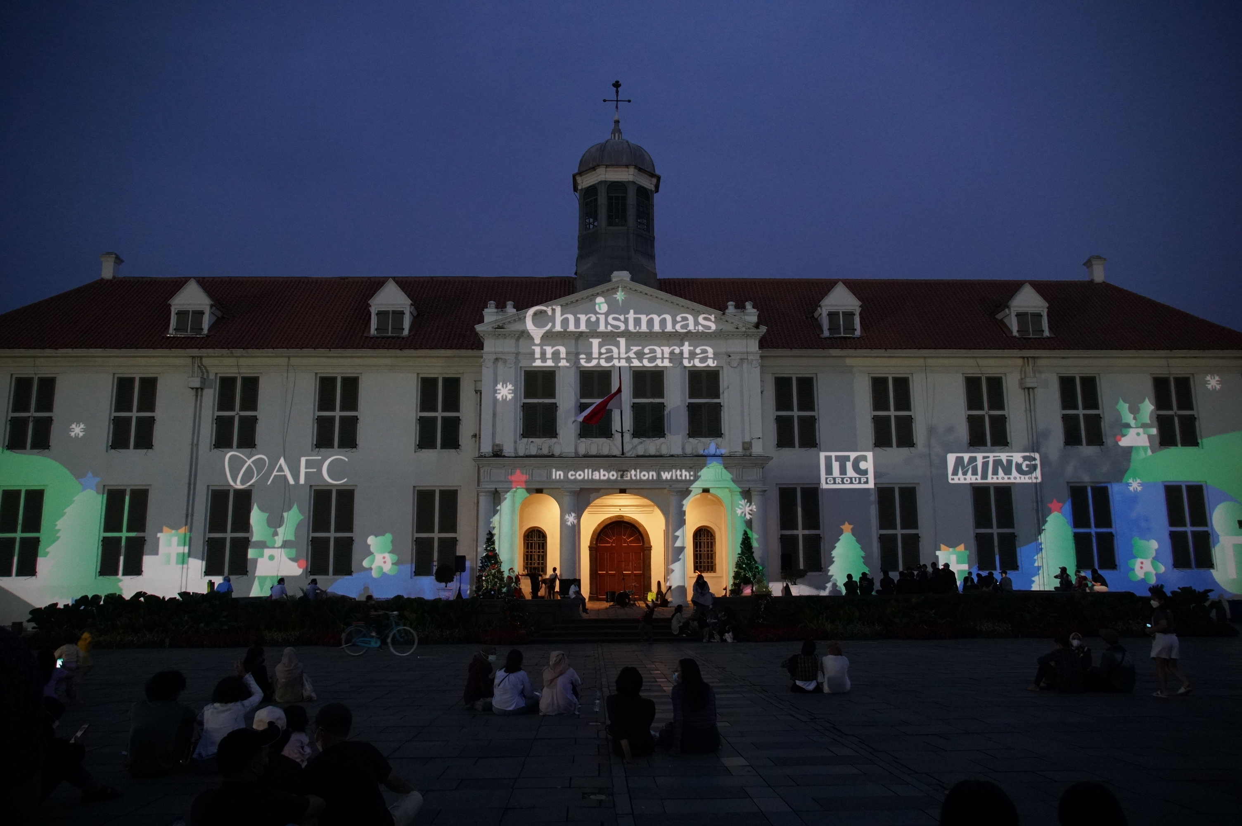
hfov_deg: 67.4
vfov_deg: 47.8
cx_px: 621
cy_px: 413
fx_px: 931
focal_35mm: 27
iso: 2000
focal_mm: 18
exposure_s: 1/50
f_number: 3.5
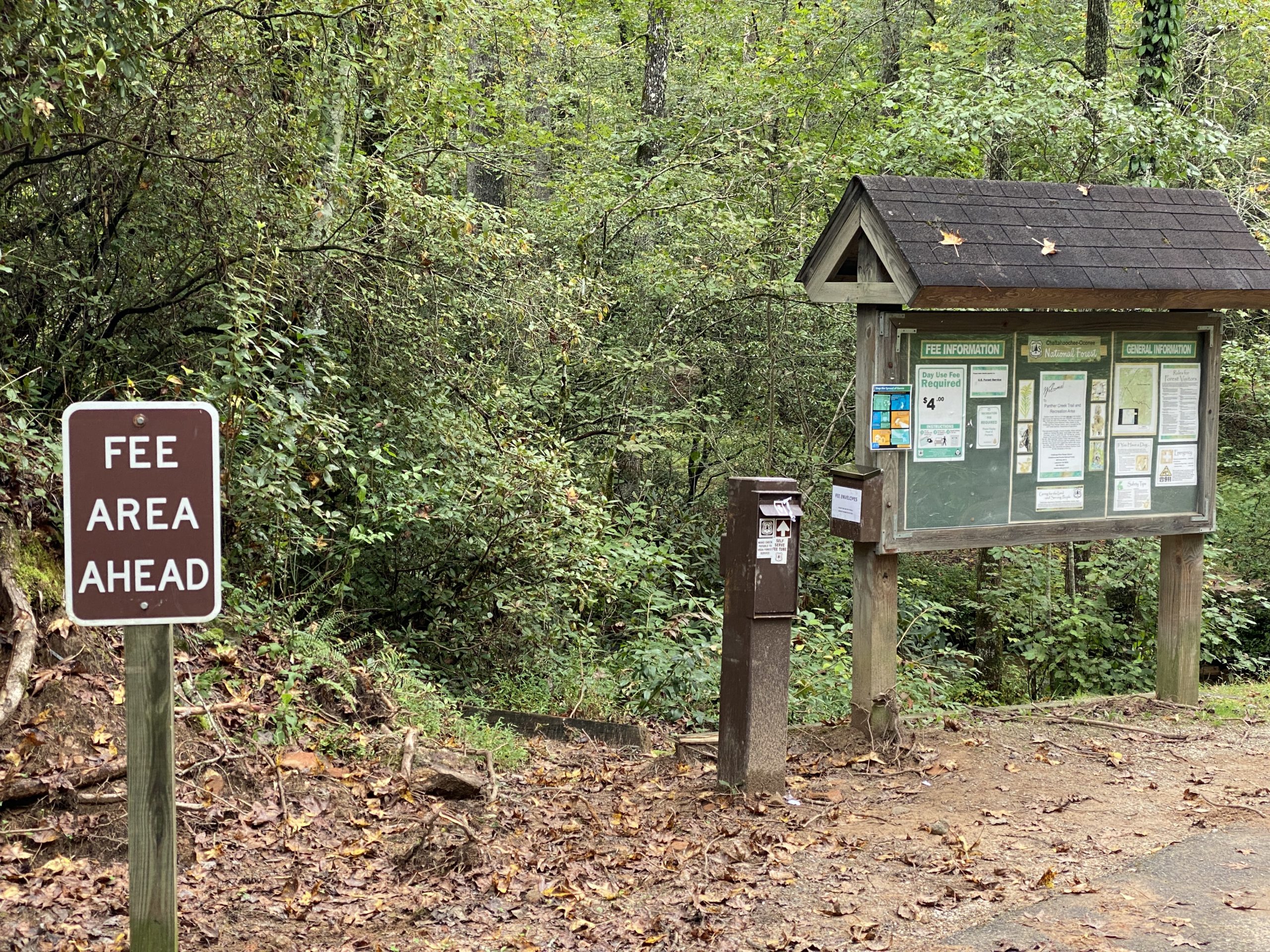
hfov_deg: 36.8
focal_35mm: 52
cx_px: 635
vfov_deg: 28.0
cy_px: 476
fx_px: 1908
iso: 80
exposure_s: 1/121
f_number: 2
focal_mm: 6
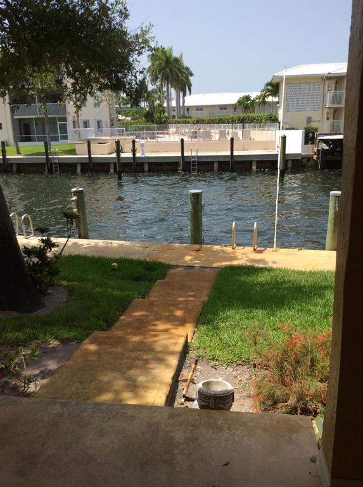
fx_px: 449
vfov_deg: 56.9
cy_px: 244
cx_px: 182
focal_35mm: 32
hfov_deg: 44.0
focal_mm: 3.3
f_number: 2.4
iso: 32
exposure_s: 1/1121
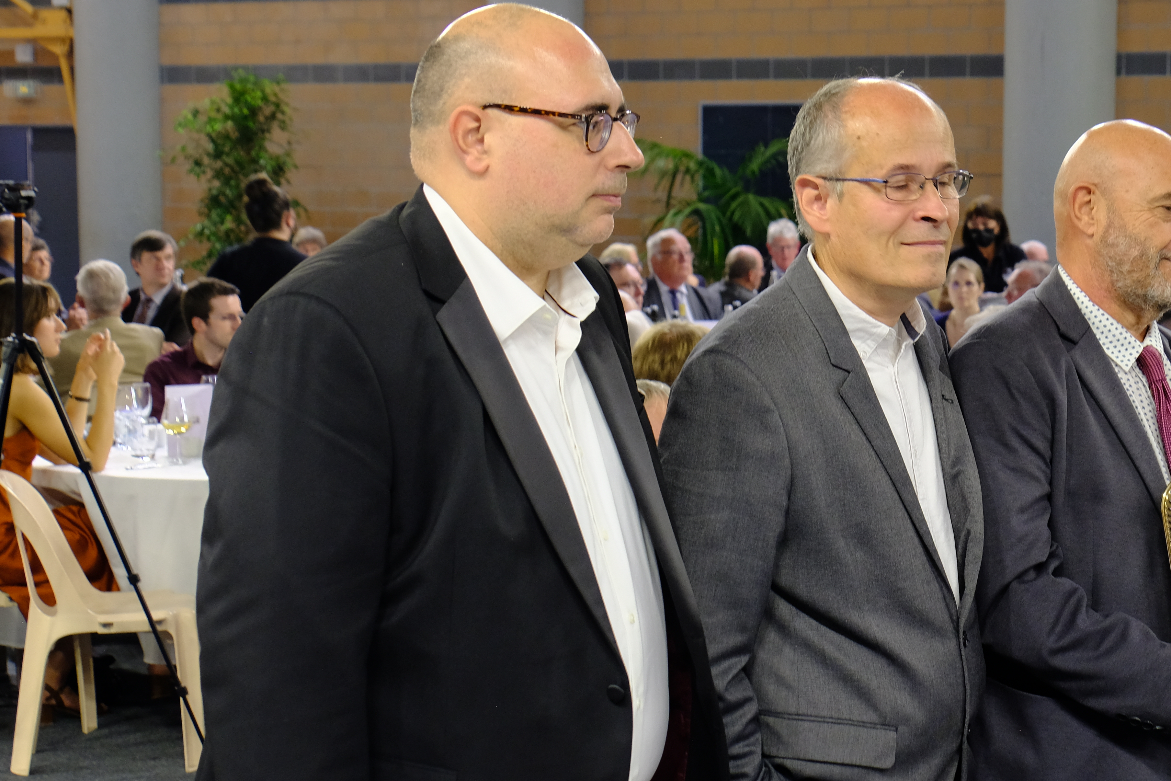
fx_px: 2374
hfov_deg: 27.1
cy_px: 474
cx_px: 965
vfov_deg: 18.7
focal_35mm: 73
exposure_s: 1/42
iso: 800
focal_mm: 29.3
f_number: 4.3
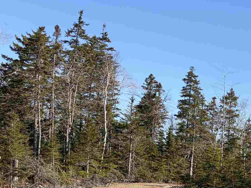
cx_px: 308
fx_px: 566
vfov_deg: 17.9
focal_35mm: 78
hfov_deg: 22.8
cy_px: 233
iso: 50
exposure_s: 1/2451
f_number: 1.6
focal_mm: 5.96
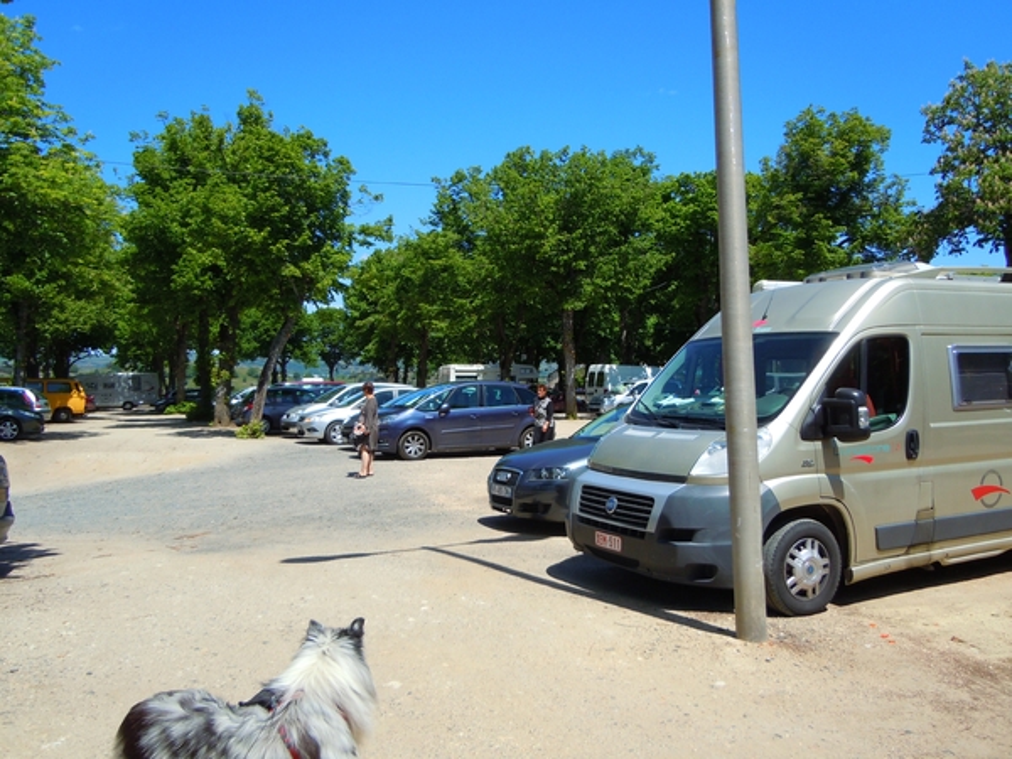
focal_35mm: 30
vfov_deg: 46.8
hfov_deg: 60.0
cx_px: 506
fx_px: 877
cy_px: 380
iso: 100
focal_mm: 5.4
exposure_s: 1/800
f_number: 3.5
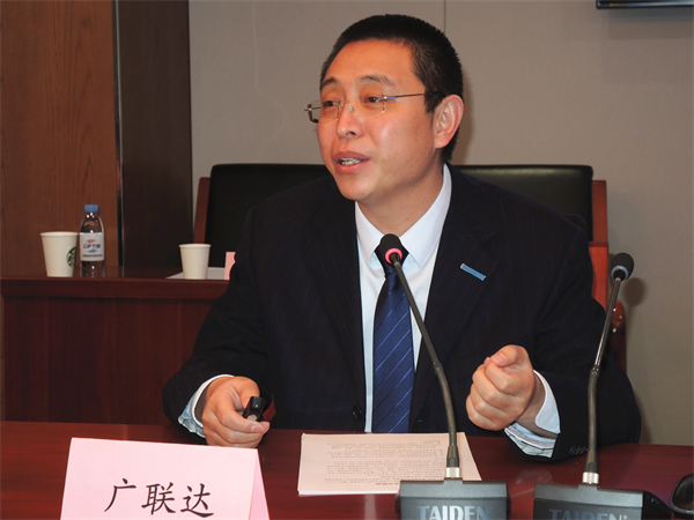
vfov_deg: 17.4
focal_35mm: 85
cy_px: 260
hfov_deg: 23.0
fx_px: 1704
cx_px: 347
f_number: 3.2
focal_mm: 17.7
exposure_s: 1/60
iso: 220
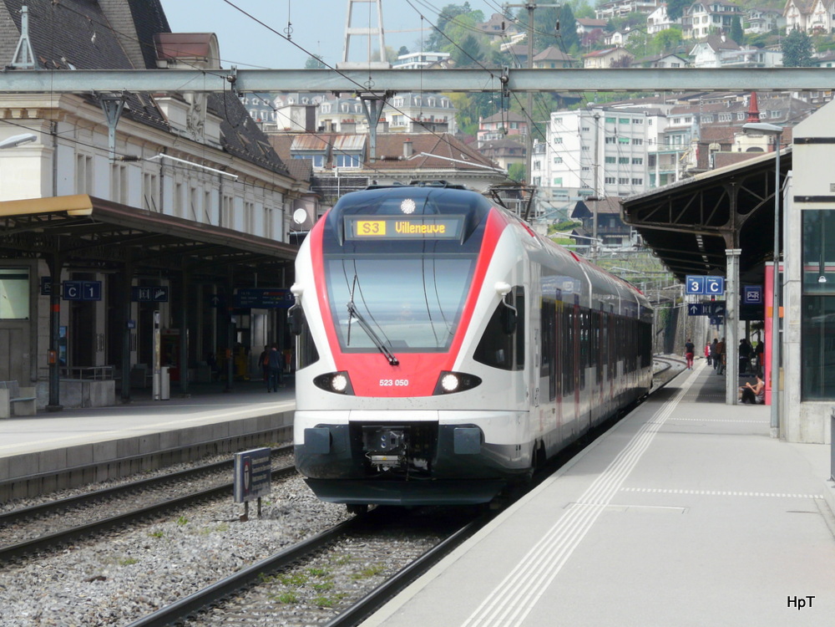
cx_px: 418
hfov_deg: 15.1
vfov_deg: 11.3
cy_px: 314
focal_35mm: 131
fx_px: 3160
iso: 100
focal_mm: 21.6
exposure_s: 1/400
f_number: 5.6
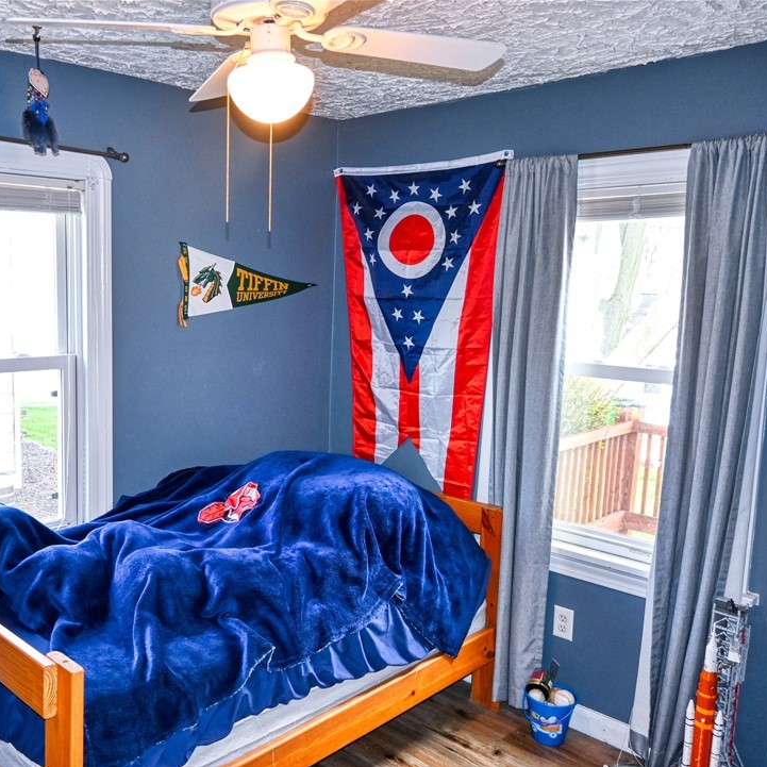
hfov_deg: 49.1
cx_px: 235
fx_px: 818
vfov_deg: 50.2
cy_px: 384
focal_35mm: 33
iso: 280
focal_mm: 17
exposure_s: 1/60
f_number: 3.5
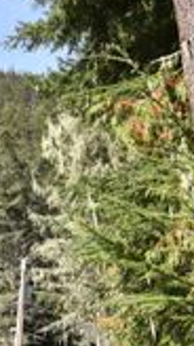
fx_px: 880
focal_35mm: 96
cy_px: 322
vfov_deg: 21.7
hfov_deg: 11.3
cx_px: -196
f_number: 5.6
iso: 100
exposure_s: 1/125
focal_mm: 20
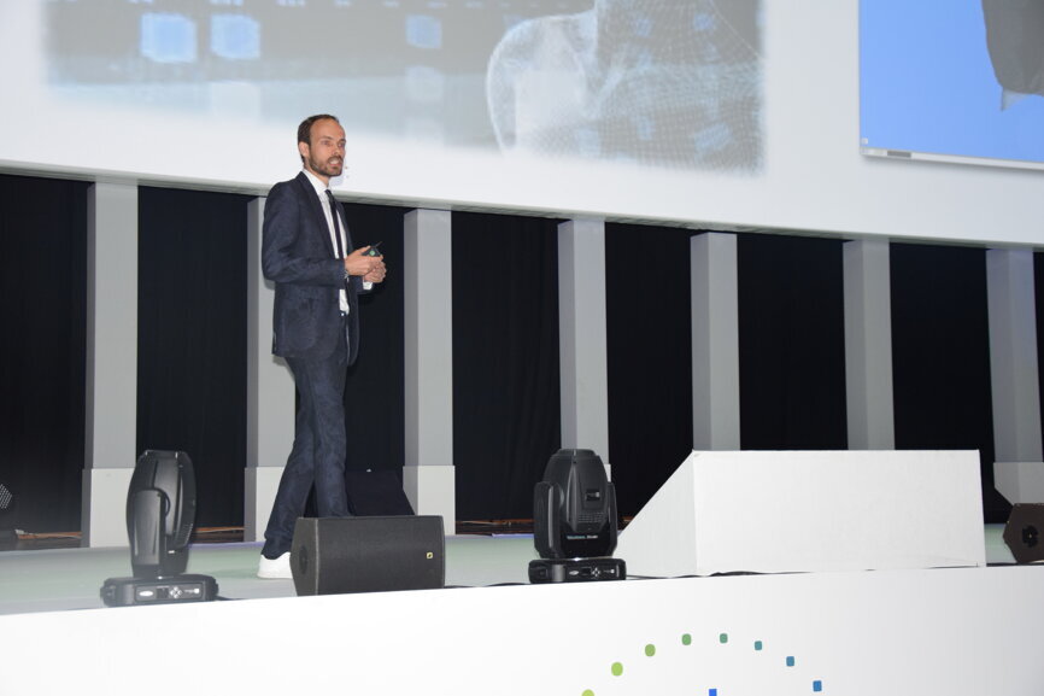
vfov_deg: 25.7
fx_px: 1522
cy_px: 348
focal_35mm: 52
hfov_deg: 37.9
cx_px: 522
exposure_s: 1/60
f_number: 4.5
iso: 1250
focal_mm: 35
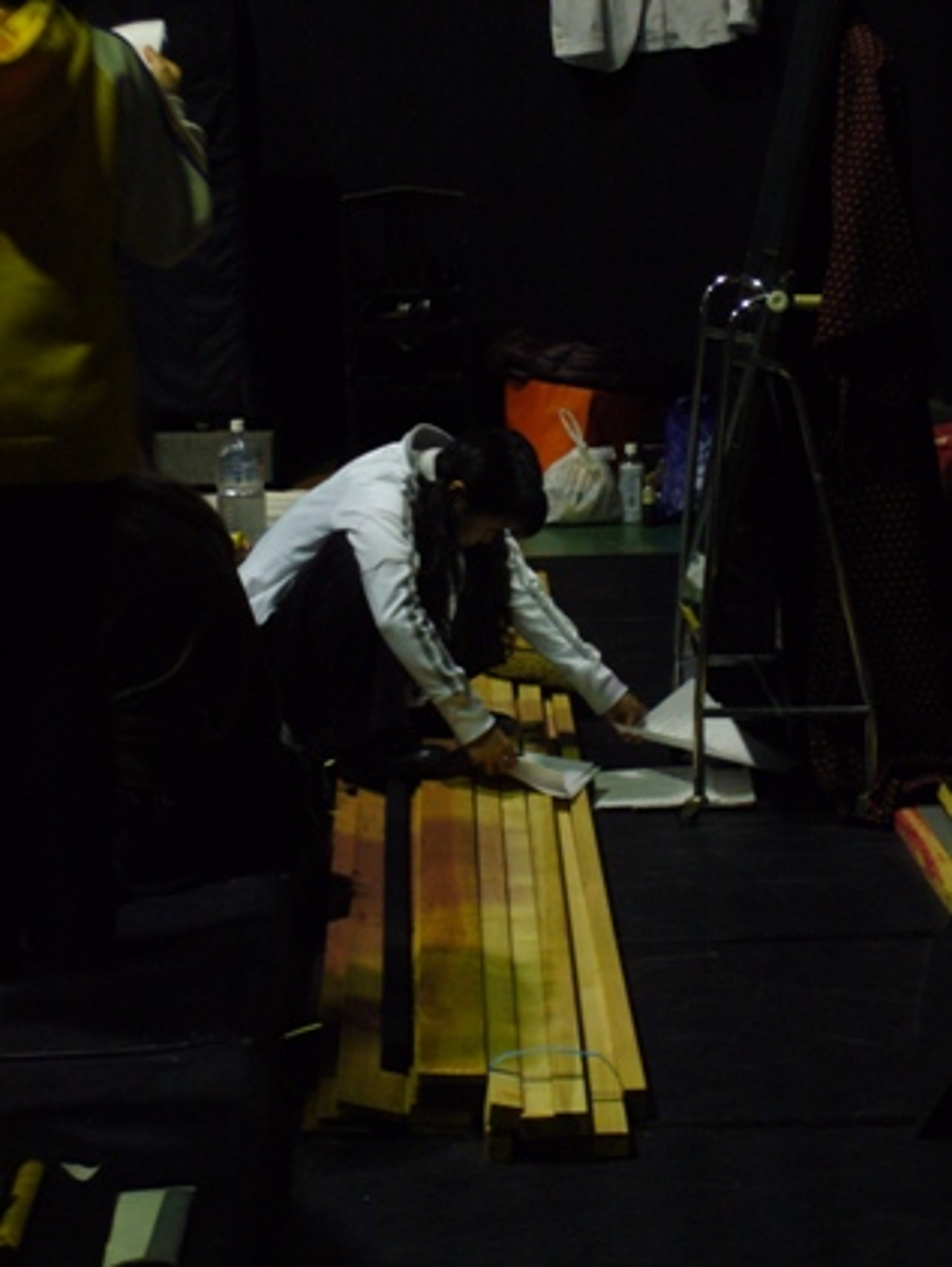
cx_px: 476
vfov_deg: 18.7
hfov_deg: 14.1
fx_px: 3846
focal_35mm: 105
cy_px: 634
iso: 200
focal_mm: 17.4
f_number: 5
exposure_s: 1/8
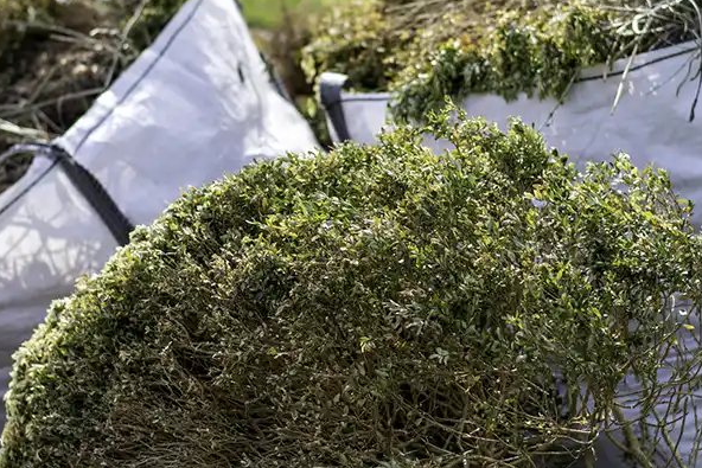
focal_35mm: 114
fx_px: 2223
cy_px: 181
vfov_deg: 12.0
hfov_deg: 17.9
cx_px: 356
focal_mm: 50
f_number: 2.2
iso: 100
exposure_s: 1/1250
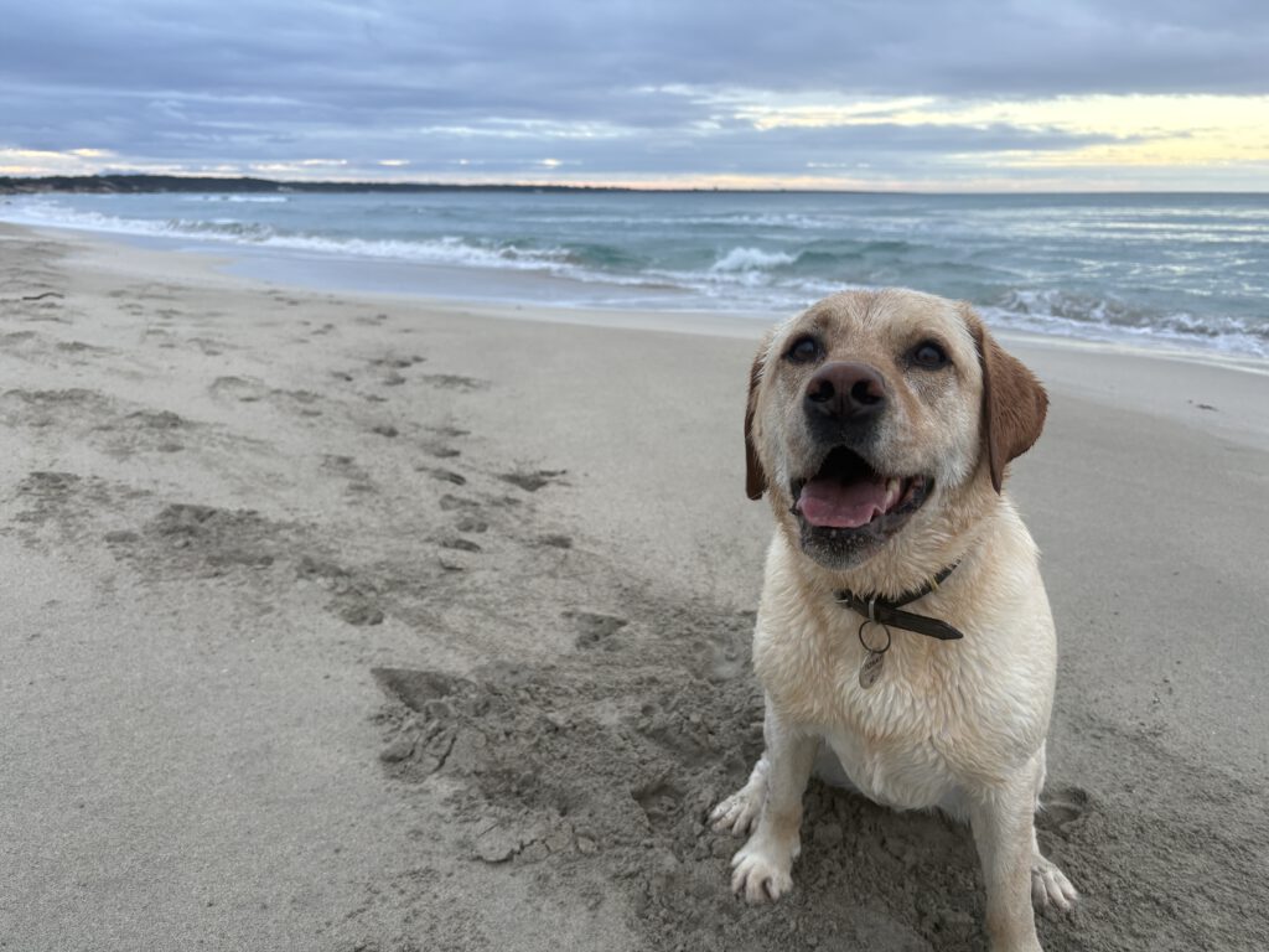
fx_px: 953
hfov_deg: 67.3
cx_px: 634
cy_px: 476
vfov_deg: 53.1
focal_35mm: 26
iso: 80
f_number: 1.6
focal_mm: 5.96
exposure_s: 1/121
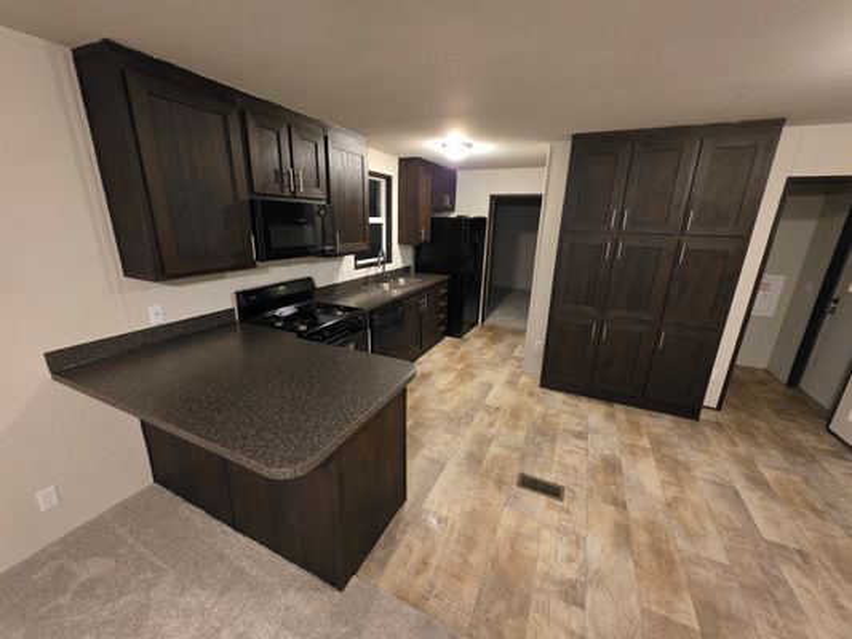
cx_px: 426
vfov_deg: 89.9
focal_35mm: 13
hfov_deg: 106.2
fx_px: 320
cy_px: 320
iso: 1250
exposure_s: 1/60
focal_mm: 2.2
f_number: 1.9
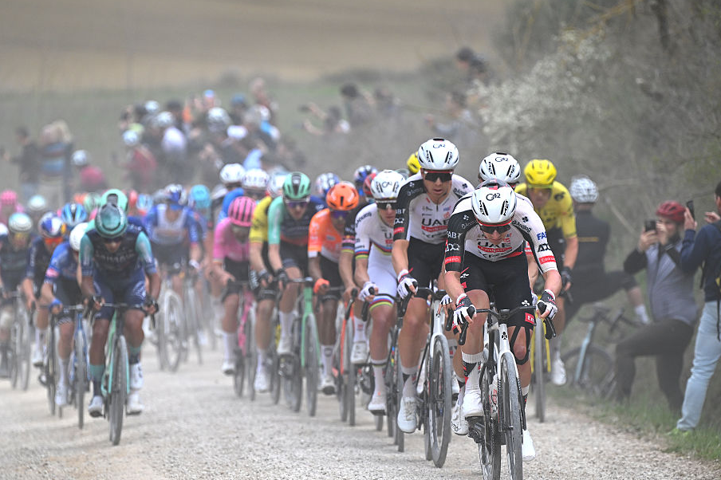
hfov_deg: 6.7
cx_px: 382
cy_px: 267
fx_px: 6126
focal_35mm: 306
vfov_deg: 4.5
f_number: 3.2
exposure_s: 1/1600
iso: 320
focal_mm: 180
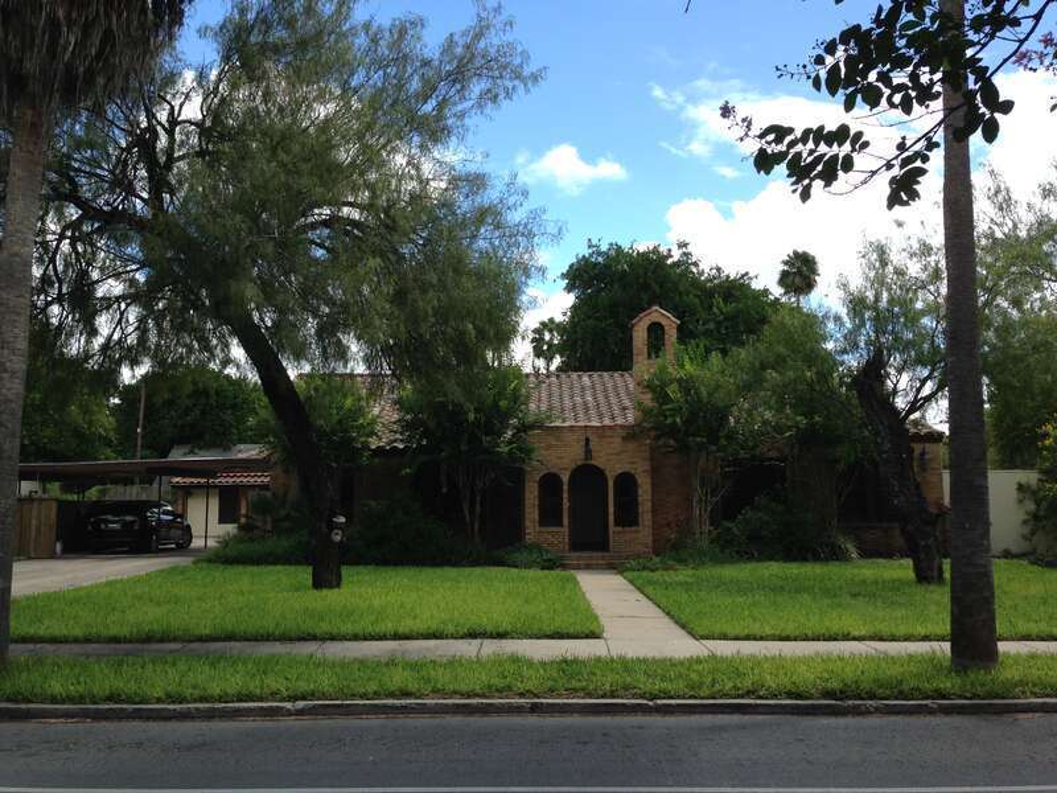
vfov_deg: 42.9
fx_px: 1008
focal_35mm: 33
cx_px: 528
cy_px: 396
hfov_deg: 55.4
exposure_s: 1/1022
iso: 50
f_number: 2.4
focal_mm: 4.12
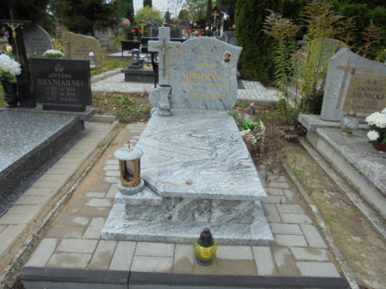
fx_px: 290
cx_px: 193
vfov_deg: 53.1
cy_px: 144
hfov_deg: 67.3
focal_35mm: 26
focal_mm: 4.6
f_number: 3.5
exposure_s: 1/160
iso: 100
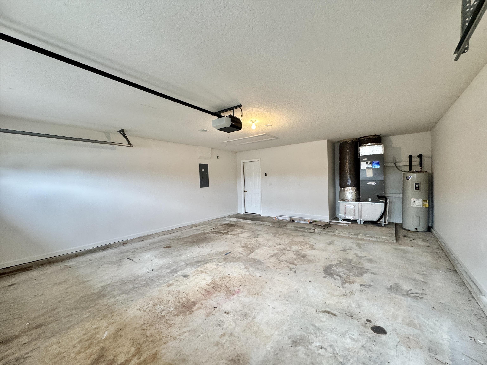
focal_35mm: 14
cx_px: 244
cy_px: 182
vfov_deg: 85.7
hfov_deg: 102.1
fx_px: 197
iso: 200
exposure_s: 1/60
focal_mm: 2.22
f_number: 2.2
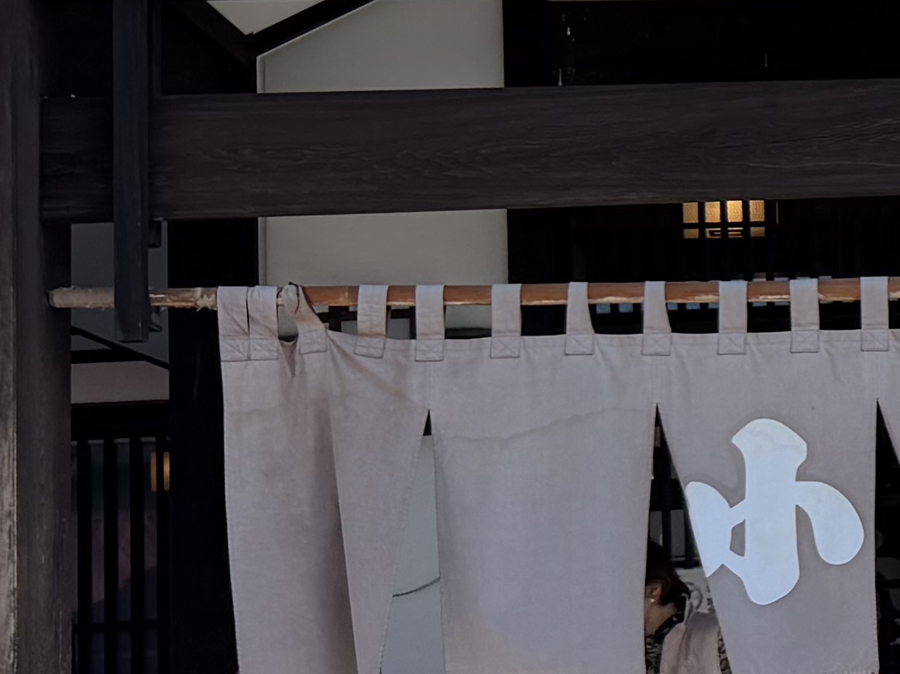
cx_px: 1772
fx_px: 3067
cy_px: 202
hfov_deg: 14.1
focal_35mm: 118
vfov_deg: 12.5
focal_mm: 6.76
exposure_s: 1/1855
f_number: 1.78
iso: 80
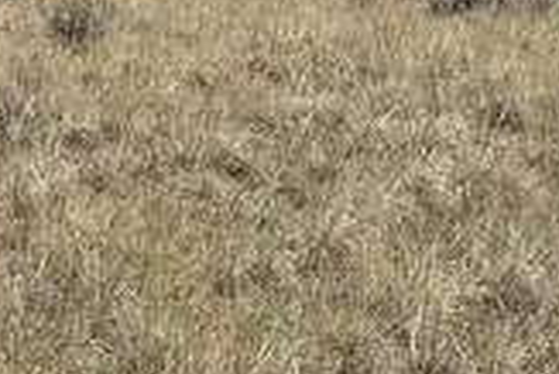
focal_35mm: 196
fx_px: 3046
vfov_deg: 6.9
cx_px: -216
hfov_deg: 10.2
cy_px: -244
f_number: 1.78
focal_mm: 6.76
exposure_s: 1/9009
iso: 80
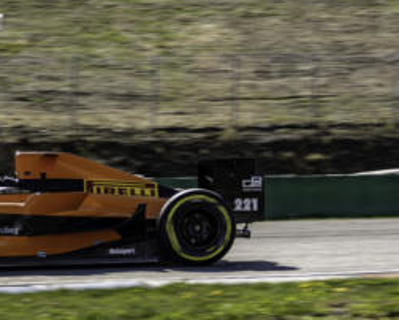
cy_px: 232
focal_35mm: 162
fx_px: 1915
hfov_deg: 11.8
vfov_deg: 9.5
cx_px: 24
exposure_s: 1/500
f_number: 5
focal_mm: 58
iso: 100
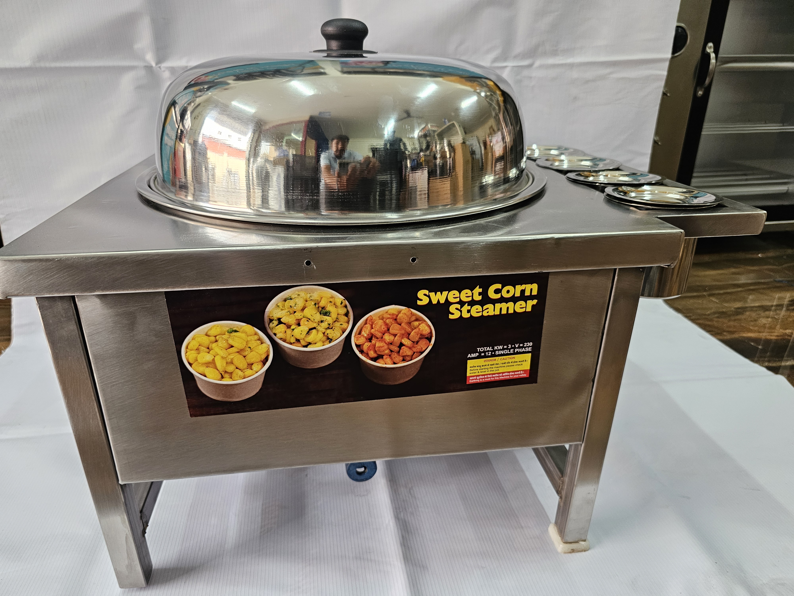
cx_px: 397
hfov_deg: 73.9
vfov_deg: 58.9
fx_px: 528
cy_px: 298
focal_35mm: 23
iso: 400
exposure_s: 1/100
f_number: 1.7
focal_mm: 6.3
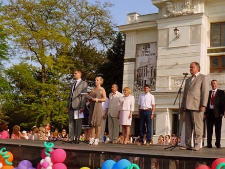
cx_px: 153
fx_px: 325
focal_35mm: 50
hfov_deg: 37.7
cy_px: 101
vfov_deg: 29.1
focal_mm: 6
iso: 200
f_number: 6.3
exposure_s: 1/500
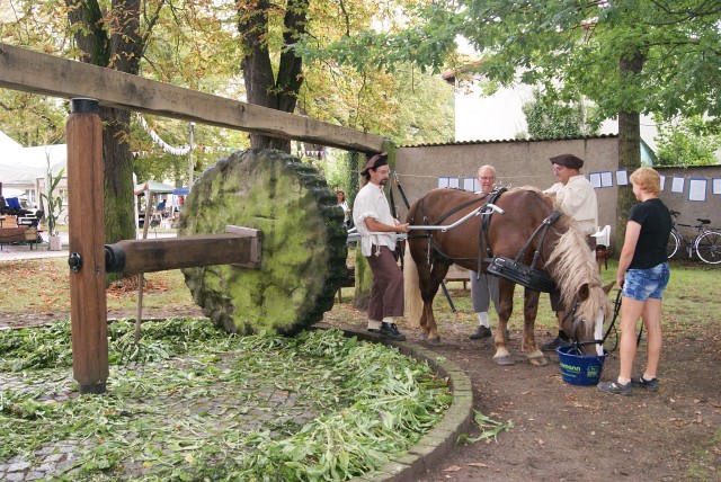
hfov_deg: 57.2
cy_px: 241
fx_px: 662
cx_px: 360
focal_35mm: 33
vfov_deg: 40.0
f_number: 5.6
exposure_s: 1/60
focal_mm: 22
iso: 400
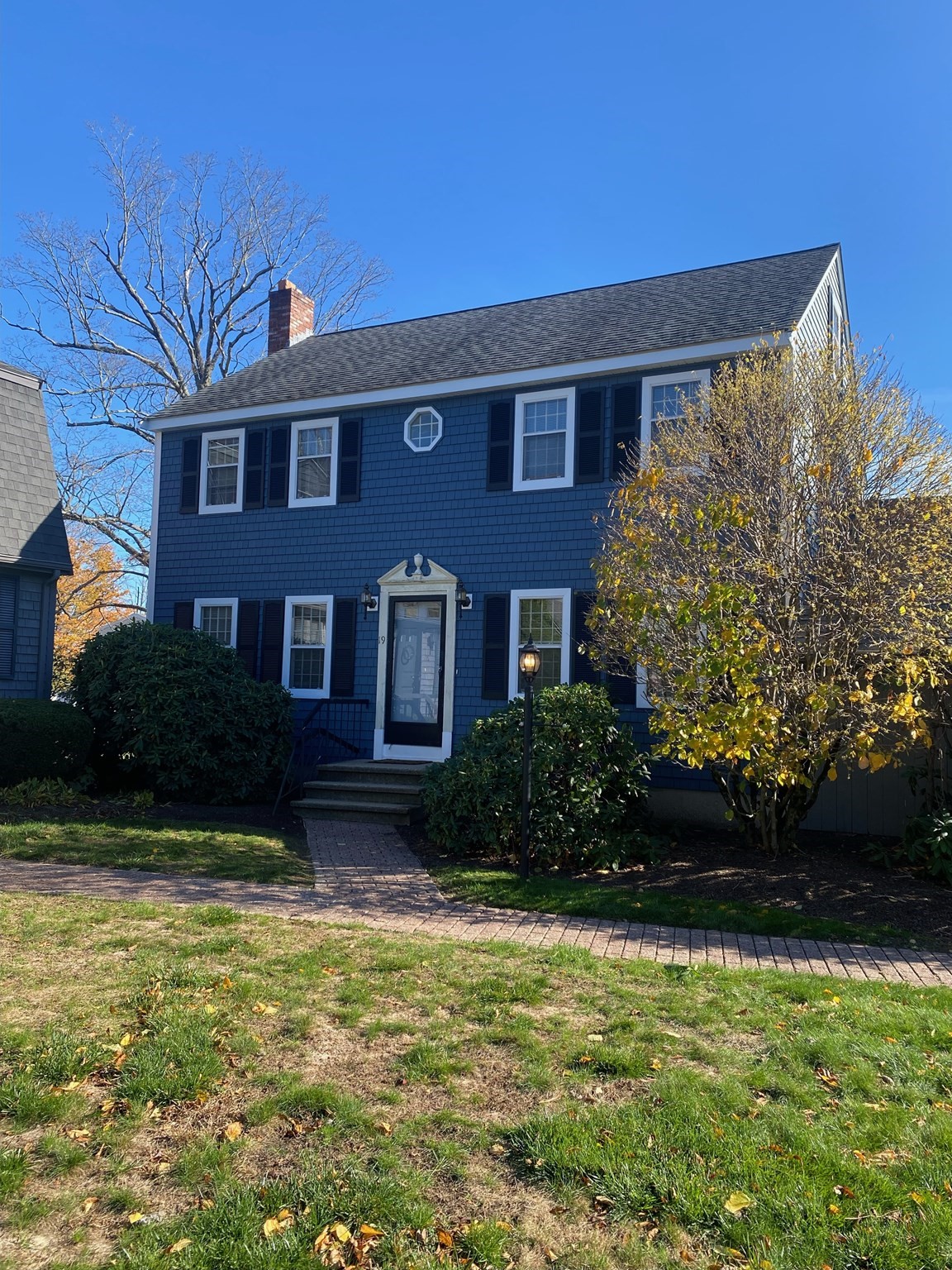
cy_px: 635
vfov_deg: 67.3
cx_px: 476
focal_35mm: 26
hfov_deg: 53.1
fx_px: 953
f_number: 1.8
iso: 32
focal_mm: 4.25
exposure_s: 1/973
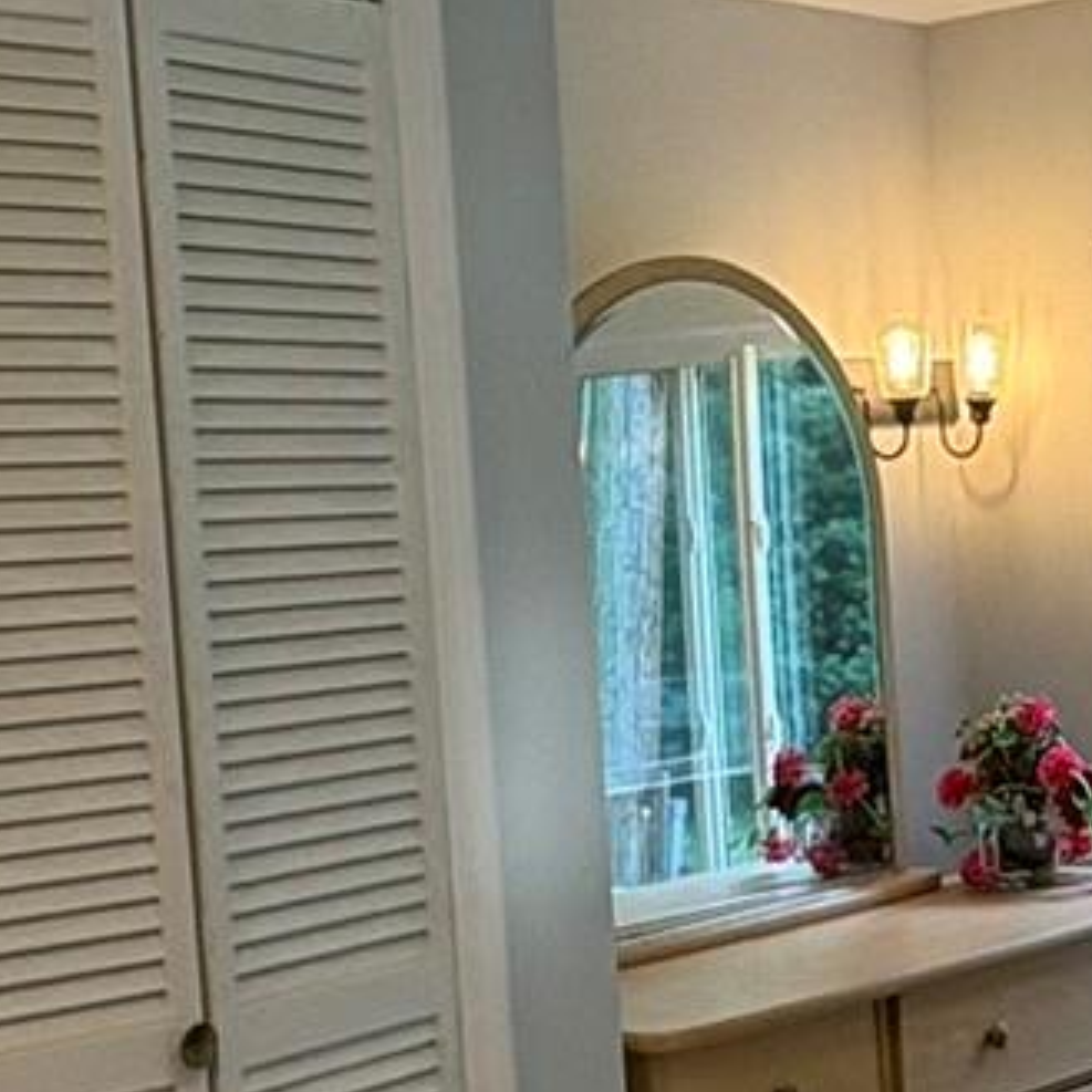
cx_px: 1089
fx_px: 2748
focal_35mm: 77
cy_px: 627
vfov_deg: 22.5
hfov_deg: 21.7
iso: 125
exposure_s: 1/120
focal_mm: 2.22
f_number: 2.2
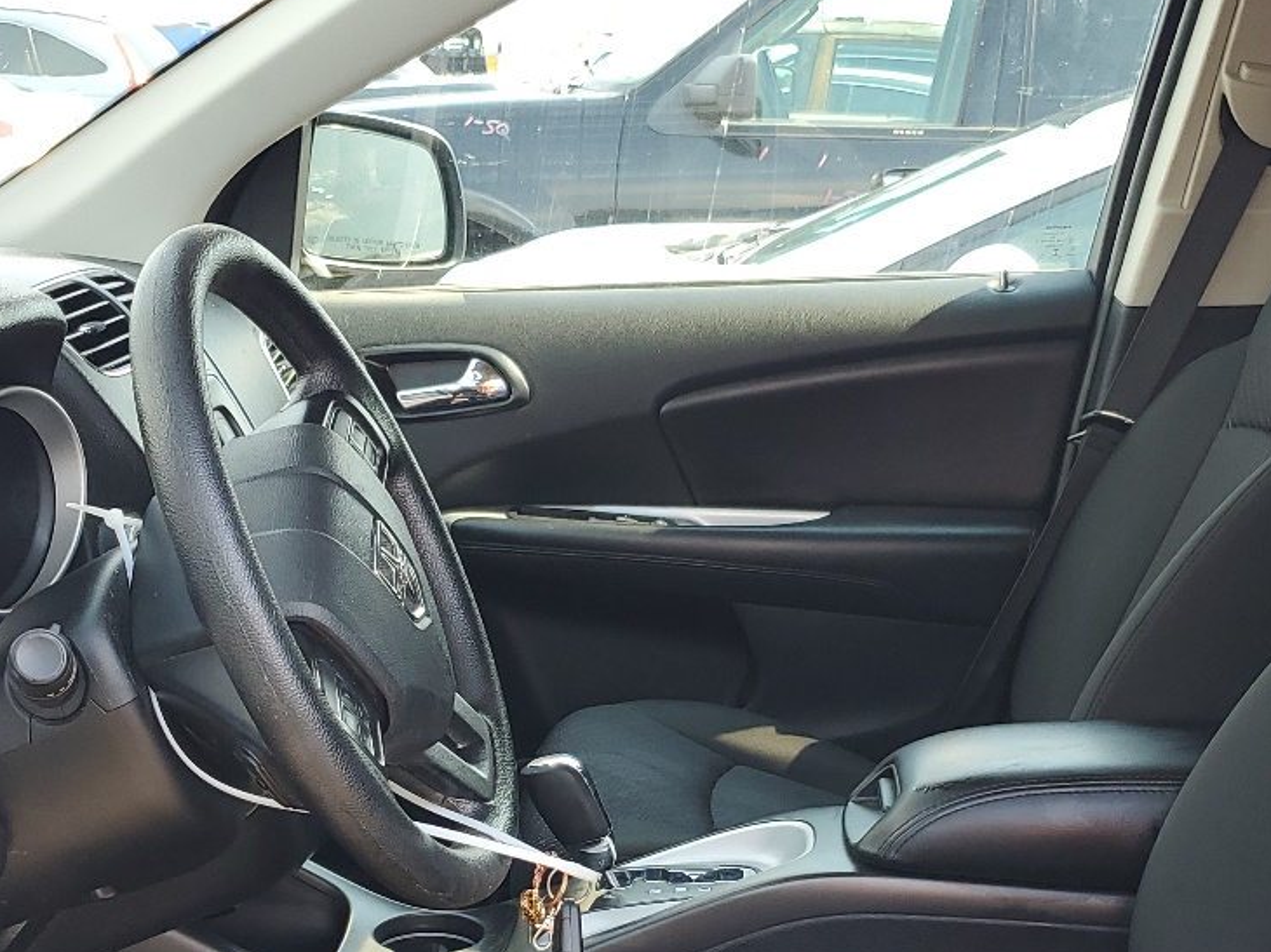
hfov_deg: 33.8
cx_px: 665
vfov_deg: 25.1
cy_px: 794
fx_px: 2092
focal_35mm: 57
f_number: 1.5
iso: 50
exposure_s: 1/256
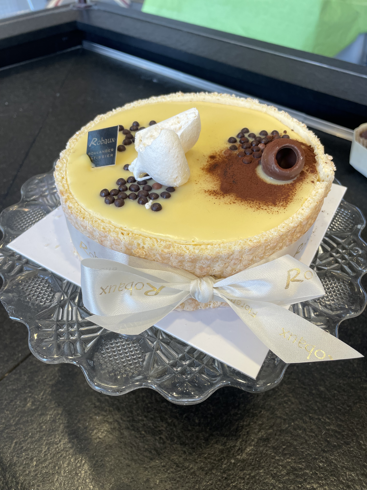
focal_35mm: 26
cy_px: 245
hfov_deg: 53.1
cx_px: 184
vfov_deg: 67.3
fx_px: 368
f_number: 1.6
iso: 40
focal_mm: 4.2
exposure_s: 1/100
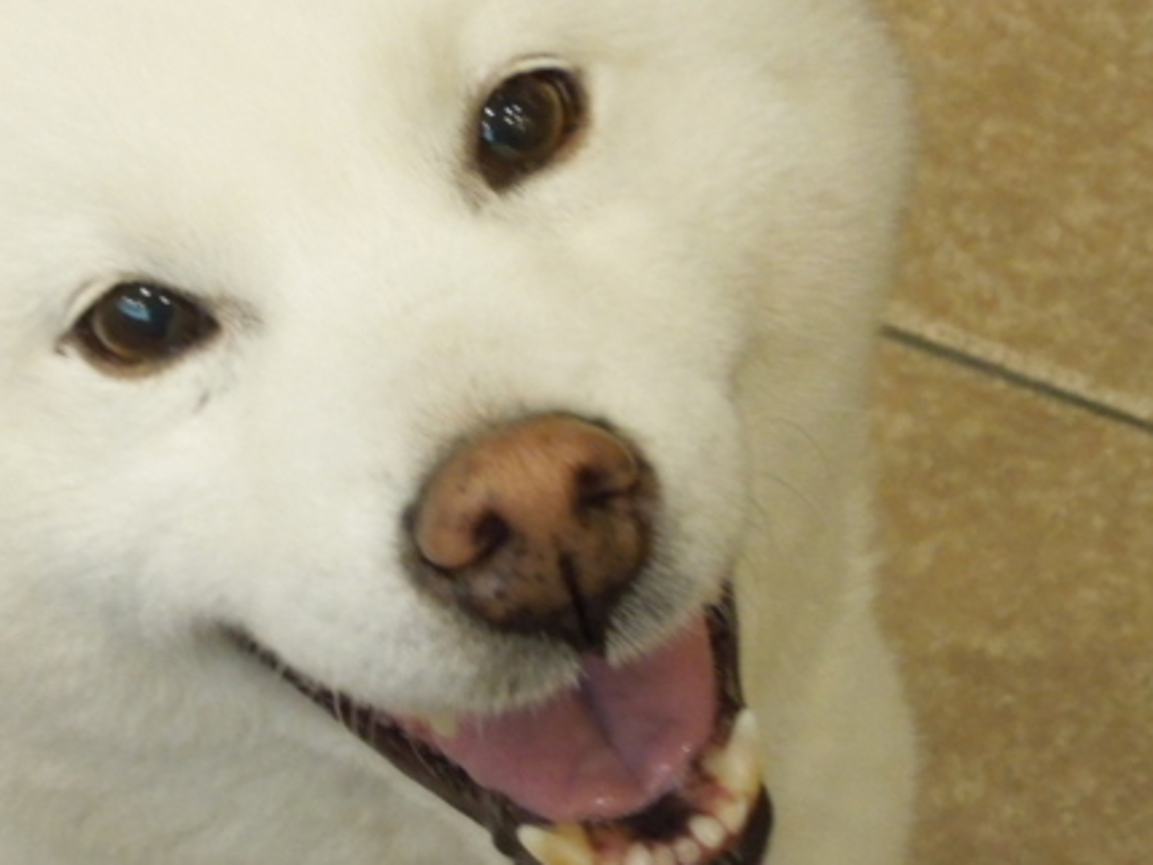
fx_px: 3797
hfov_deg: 17.2
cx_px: 391
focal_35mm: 114
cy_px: 412
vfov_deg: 13.0
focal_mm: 11
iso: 720
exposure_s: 1/30
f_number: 4.3
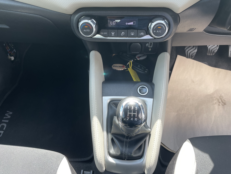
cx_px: 116
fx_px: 174
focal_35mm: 26
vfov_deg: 53.1
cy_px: 87
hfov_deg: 67.3
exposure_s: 1/144
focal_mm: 4.2
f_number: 1.6
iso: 32
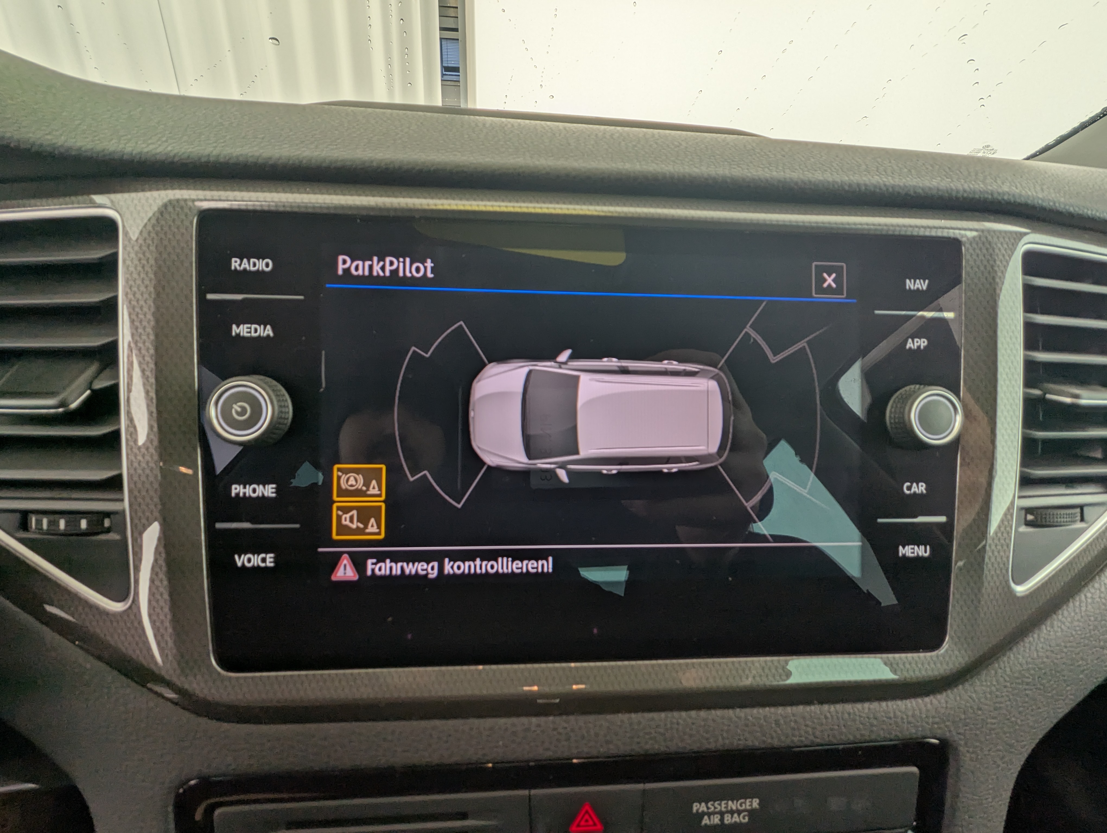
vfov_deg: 78.2
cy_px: 416
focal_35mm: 16
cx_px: 554
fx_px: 512
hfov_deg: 94.4
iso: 31
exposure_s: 1/50
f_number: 2.2
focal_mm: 2.35
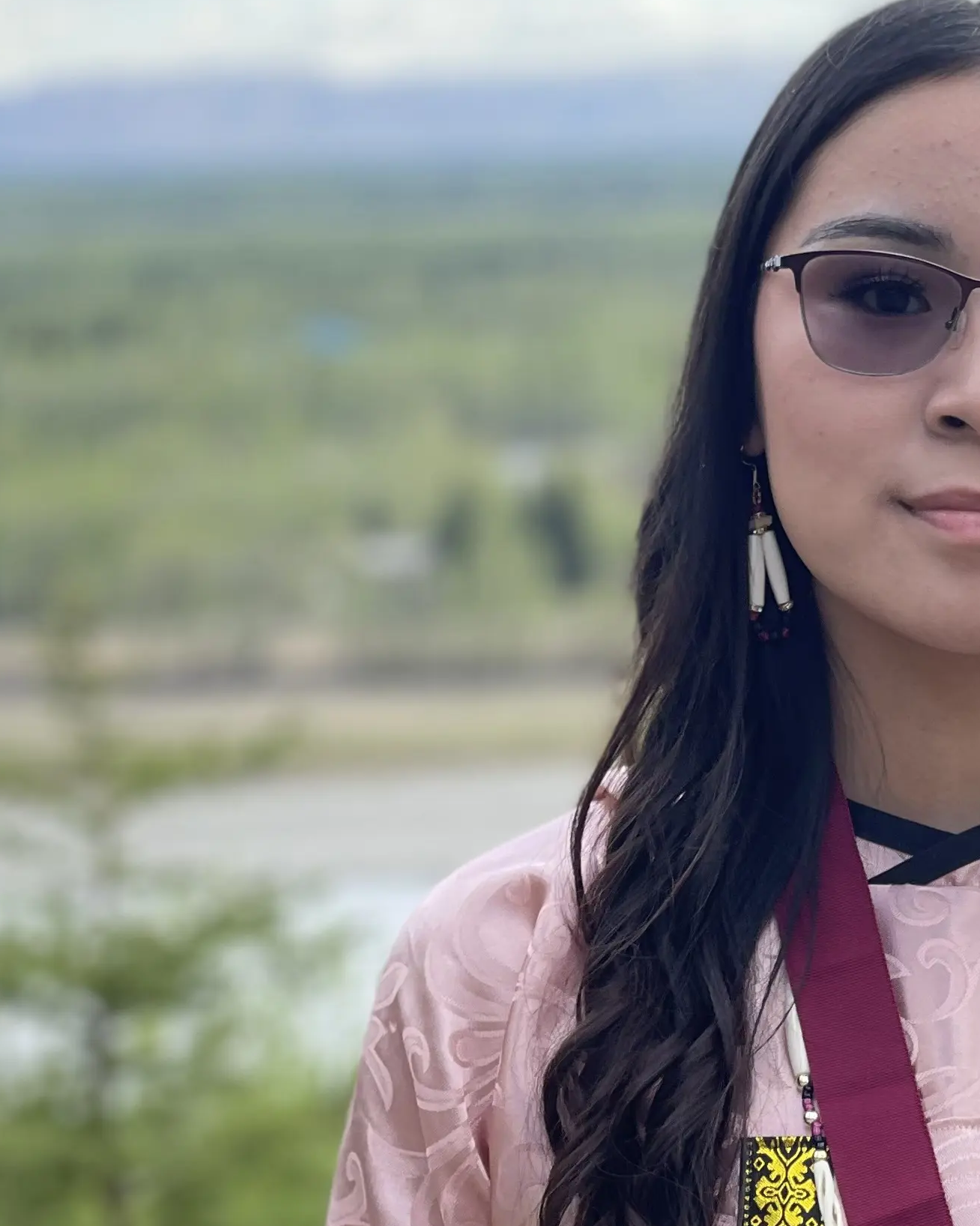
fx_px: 5585
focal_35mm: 154
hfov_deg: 10.0
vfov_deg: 12.5
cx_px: 982
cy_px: 1008
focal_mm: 7.5
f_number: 2.2
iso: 20
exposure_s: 1/121
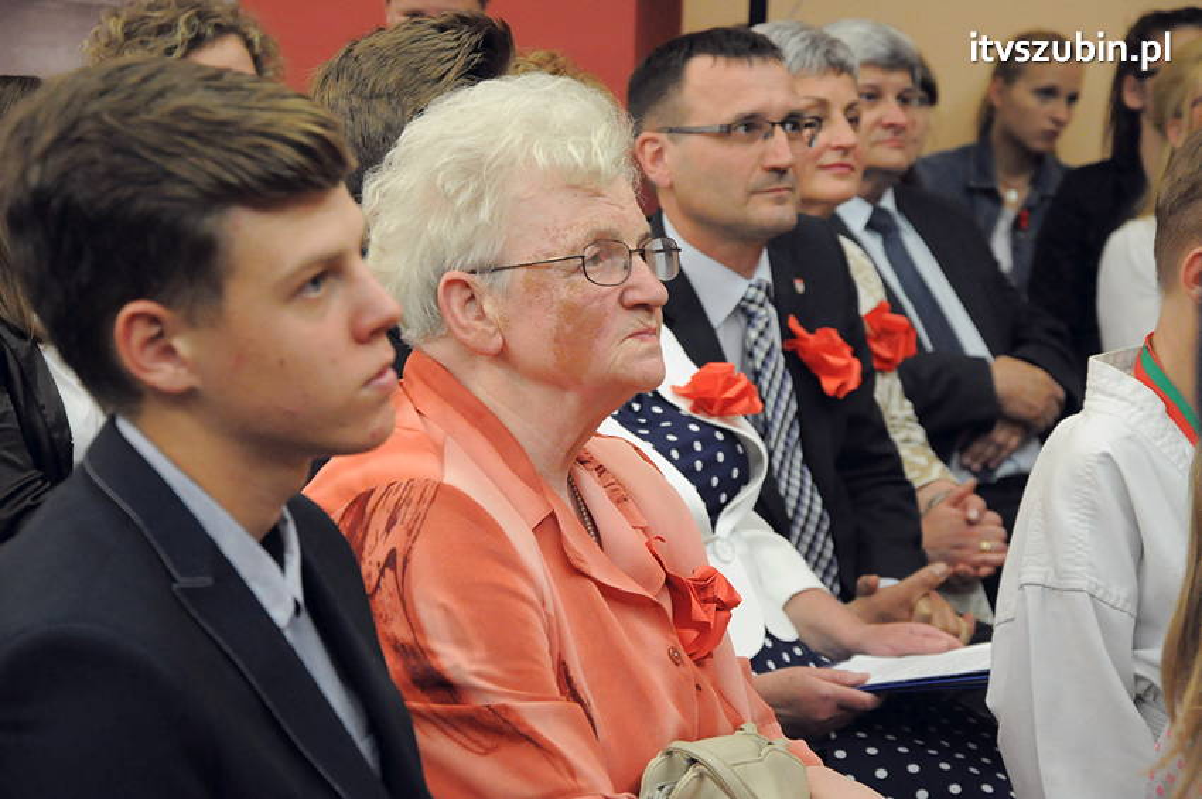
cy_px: 400
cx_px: 601
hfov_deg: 18.2
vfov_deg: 12.2
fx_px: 3753
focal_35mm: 112
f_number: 5.6
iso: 2500
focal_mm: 75
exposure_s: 1/80
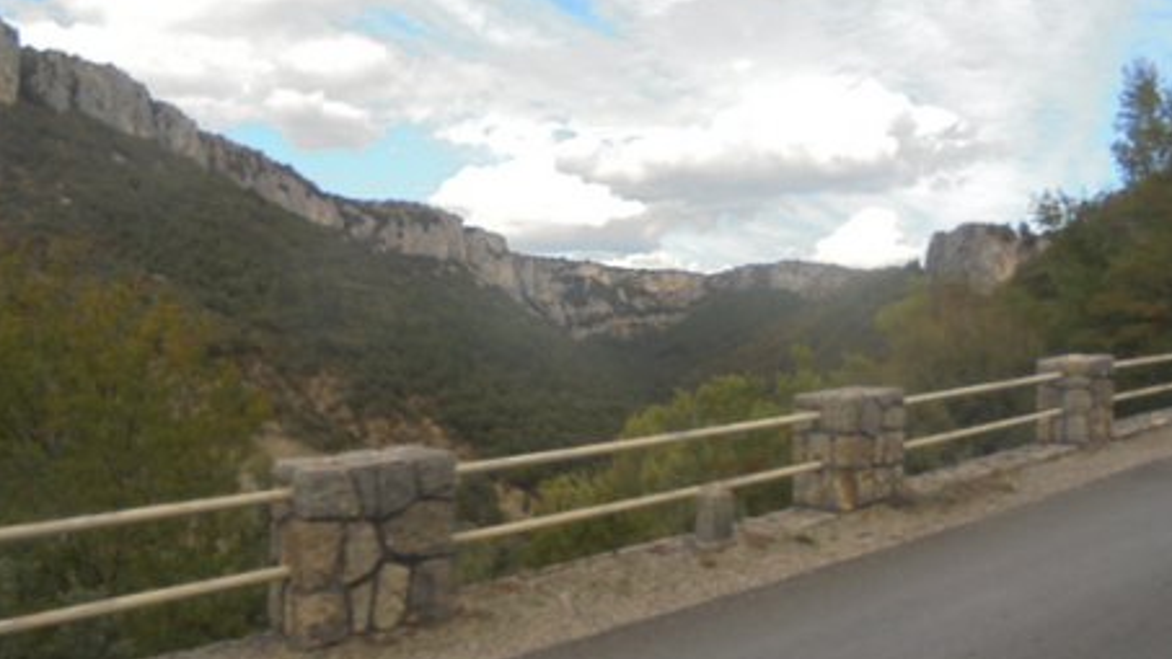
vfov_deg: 39.0
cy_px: 315
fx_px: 932
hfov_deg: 64.3
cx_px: 613
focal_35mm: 30
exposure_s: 1/500
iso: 100
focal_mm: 4.6
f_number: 3.5
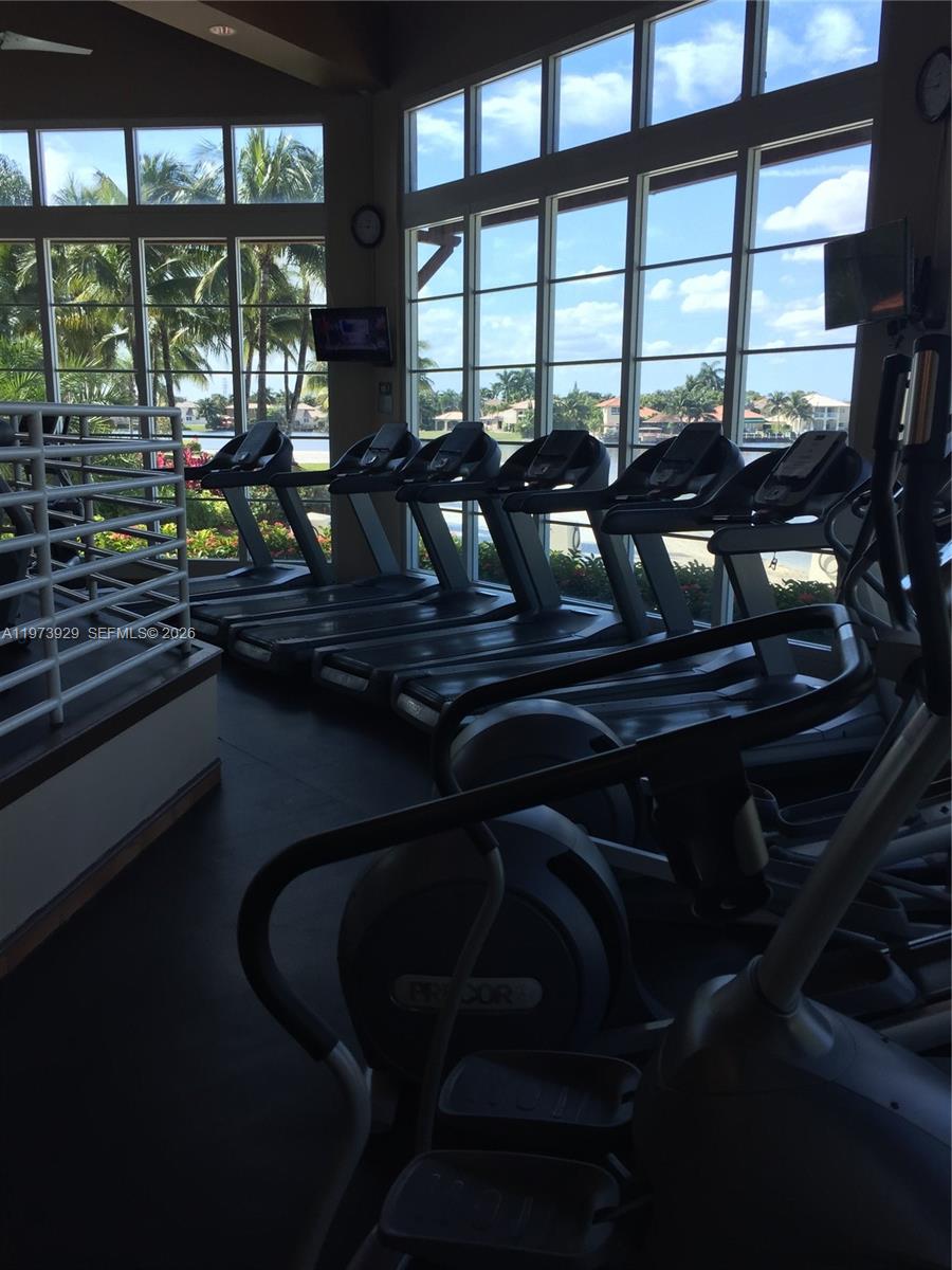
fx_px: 1063
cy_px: 635
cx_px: 476
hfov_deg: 48.2
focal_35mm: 29
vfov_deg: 61.7
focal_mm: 4.15
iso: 32
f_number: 2.2
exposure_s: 1/527
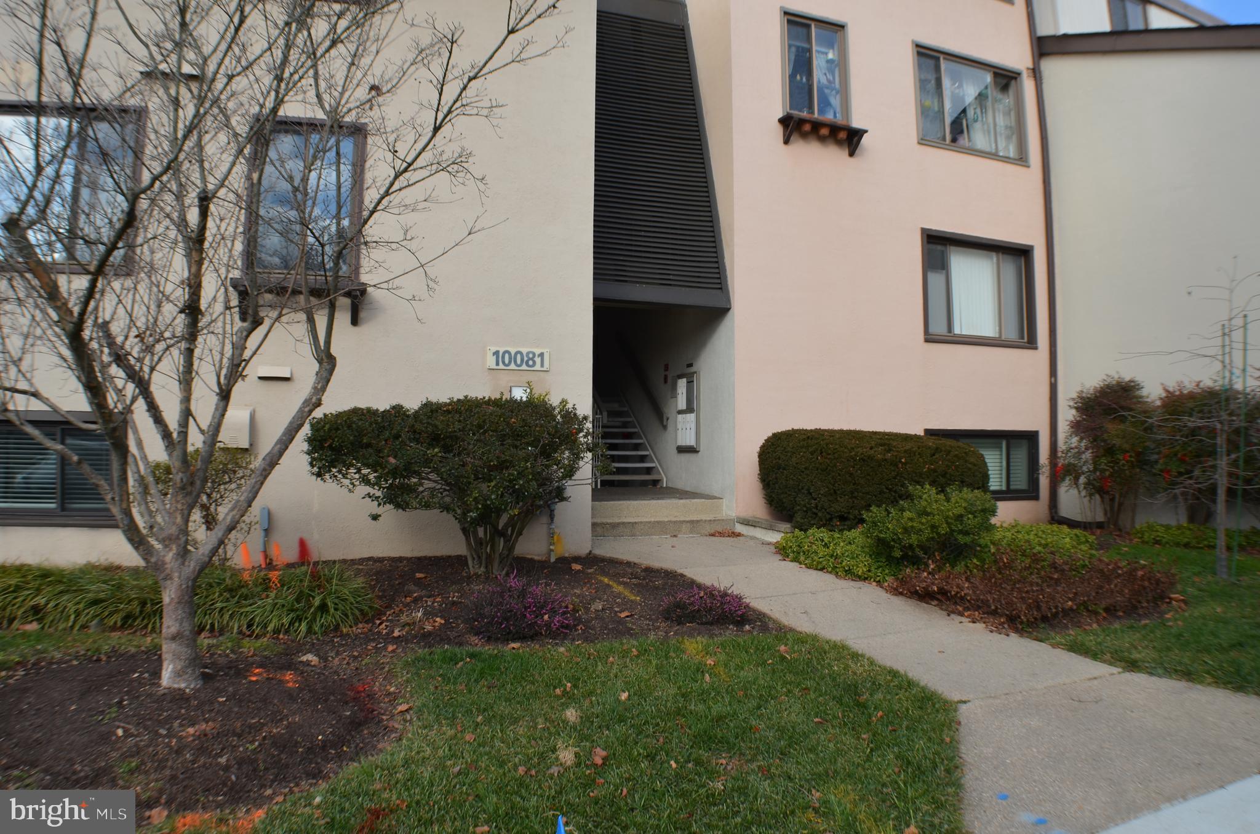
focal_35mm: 33
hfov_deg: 57.3
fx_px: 1152
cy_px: 417
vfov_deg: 39.8
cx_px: 630
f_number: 8
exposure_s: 1/250
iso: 180
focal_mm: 22
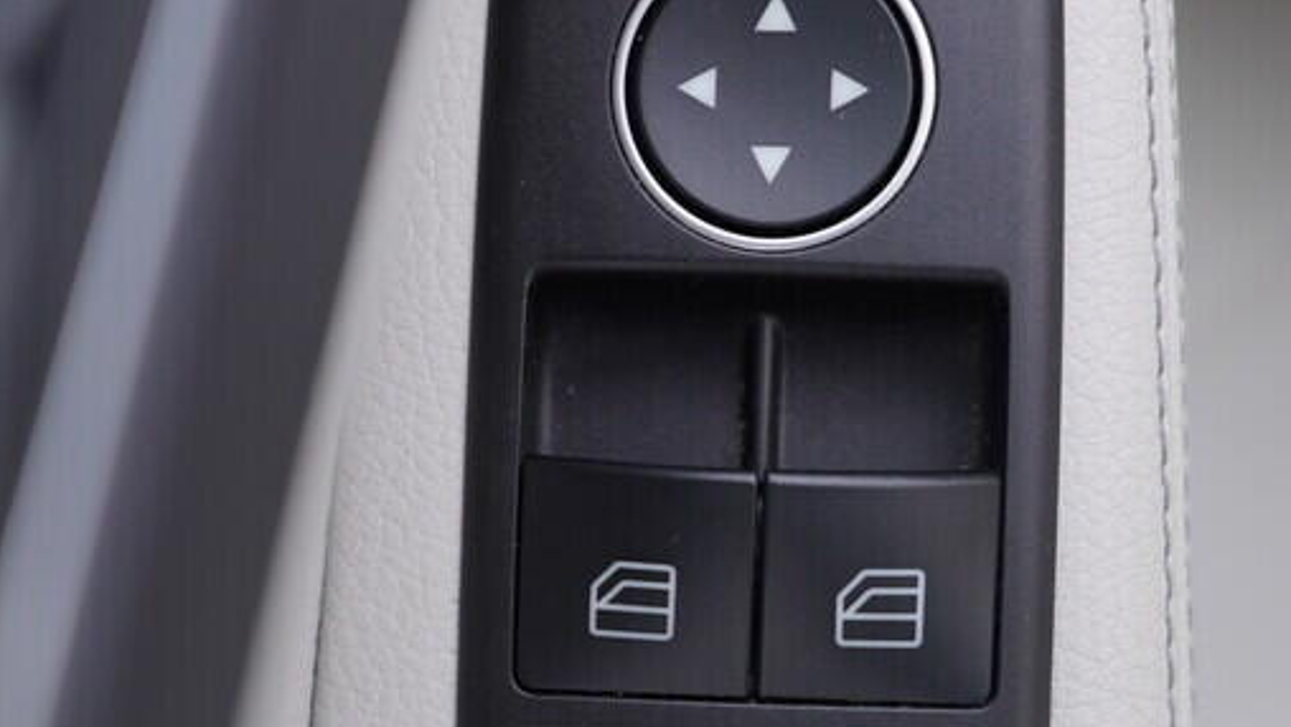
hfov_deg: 27.9
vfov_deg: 15.8
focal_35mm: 76
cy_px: 520
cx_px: 602
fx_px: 2602
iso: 125
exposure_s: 1/50
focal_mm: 24
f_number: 3.2
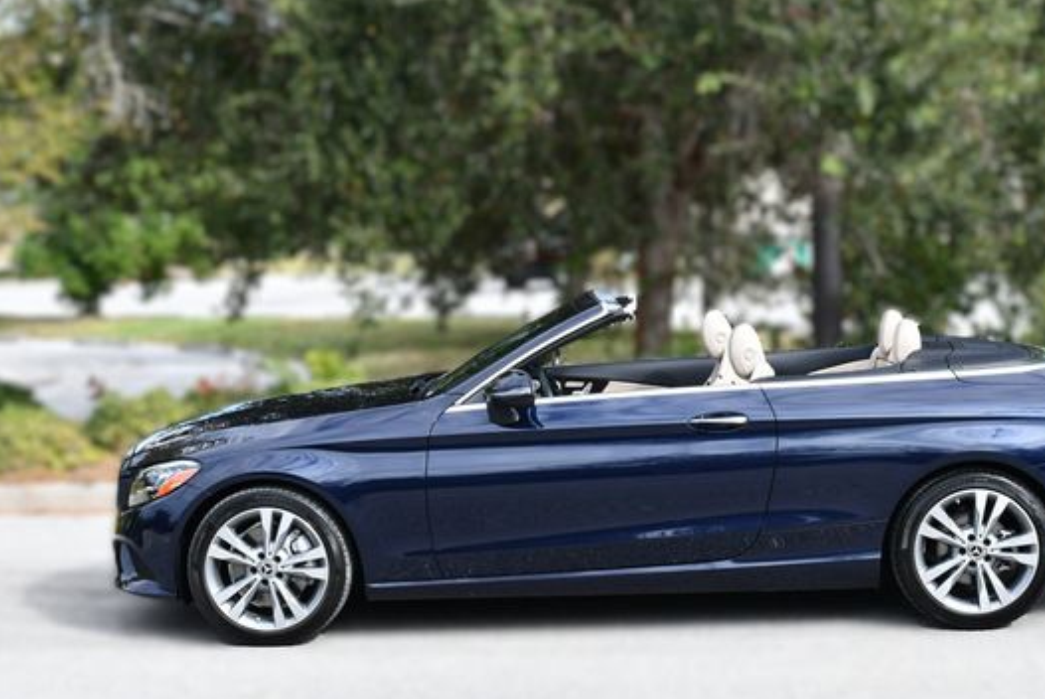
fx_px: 2121
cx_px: 630
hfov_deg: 27.6
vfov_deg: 18.7
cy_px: 322
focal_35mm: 73
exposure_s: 1/250
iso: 200
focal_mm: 30
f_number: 8
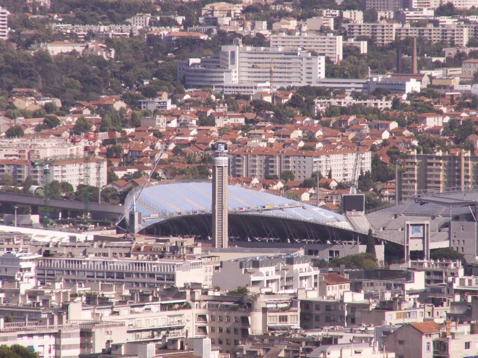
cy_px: 179
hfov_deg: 4.7
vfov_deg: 3.5
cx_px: 240
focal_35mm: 422
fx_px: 5827
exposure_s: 1/250
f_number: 8
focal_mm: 69.45
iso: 50
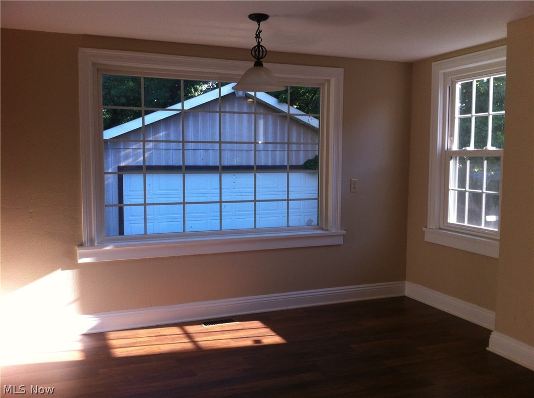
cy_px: 199
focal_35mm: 35
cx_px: 267
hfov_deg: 52.7
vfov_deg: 40.6
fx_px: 539
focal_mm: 3.85
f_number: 2.8
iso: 100
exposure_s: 1/120
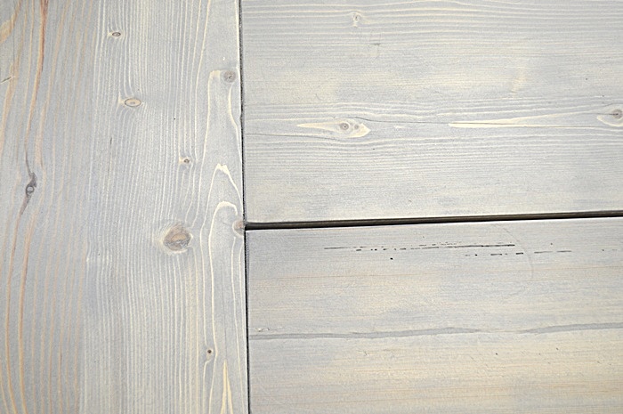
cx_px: 312
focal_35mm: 36
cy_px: 207
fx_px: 622
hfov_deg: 53.2
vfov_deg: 36.8
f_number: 4
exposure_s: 1/50
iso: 400
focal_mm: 24
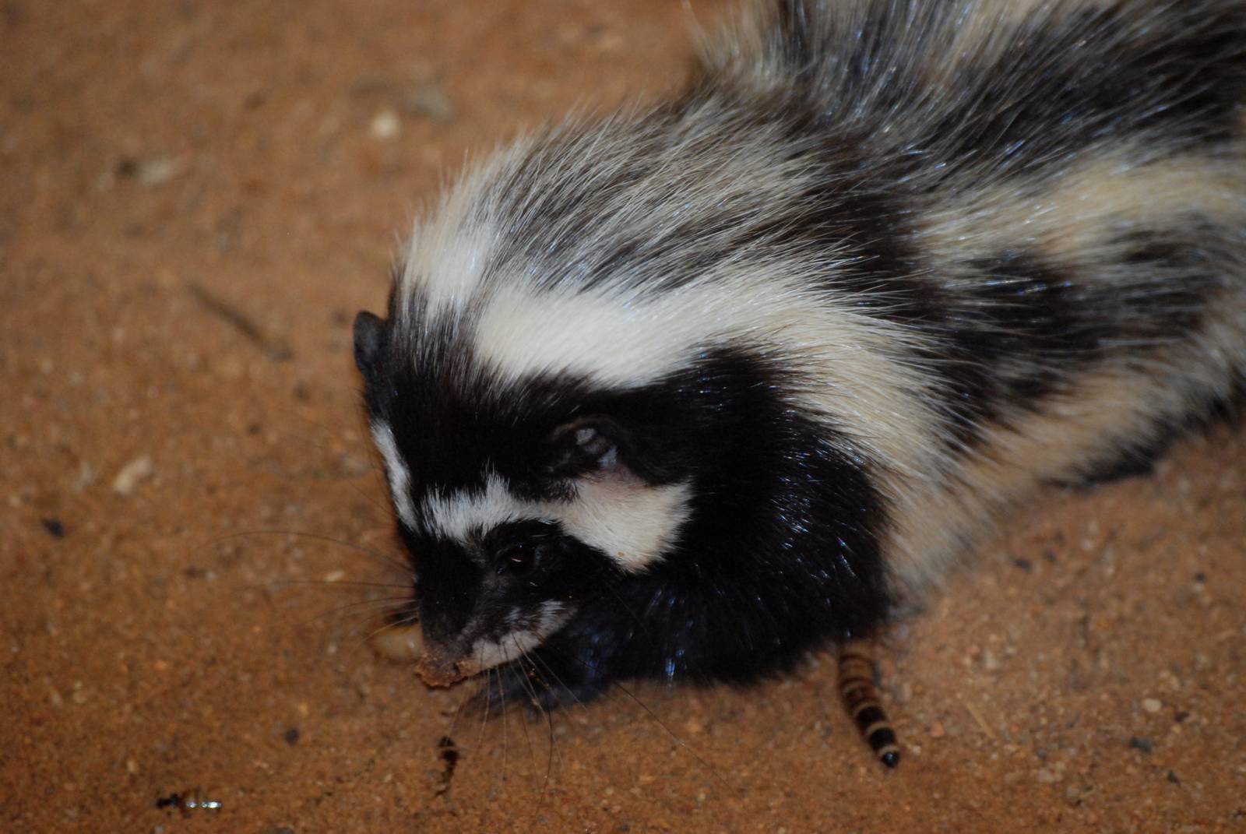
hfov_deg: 6.2
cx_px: 623
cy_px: 417
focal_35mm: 330
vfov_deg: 4.2
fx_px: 11435
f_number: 5.3
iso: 1000
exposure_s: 1/60
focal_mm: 220
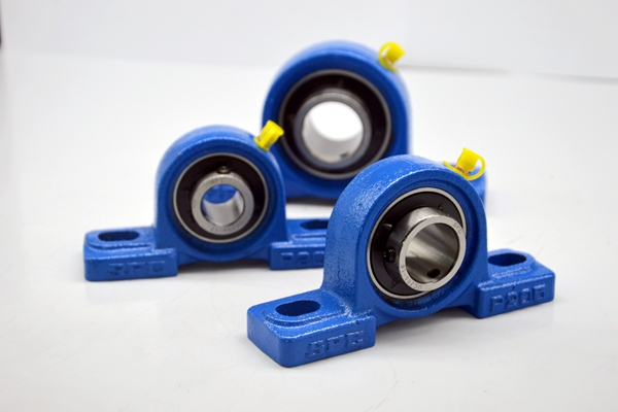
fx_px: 1339
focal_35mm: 78
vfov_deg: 17.5
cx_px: 309
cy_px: 206
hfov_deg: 26.0
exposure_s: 1/125
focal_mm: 52
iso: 400
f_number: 5.6
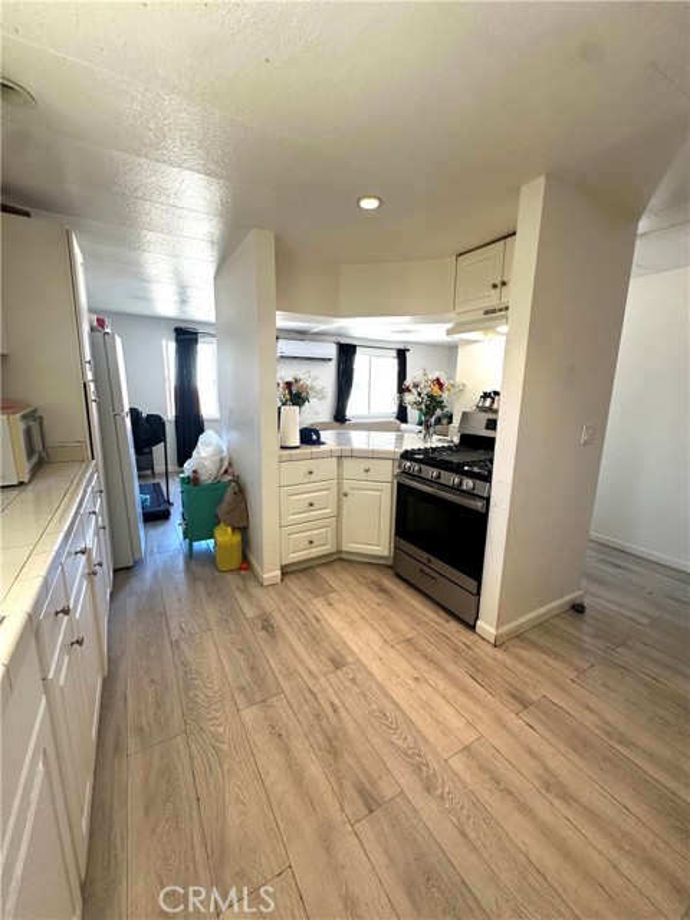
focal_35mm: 14
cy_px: 460
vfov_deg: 102.1
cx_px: 345
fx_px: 372
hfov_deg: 85.7
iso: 200
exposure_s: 1/120
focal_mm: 2.22
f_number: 2.2
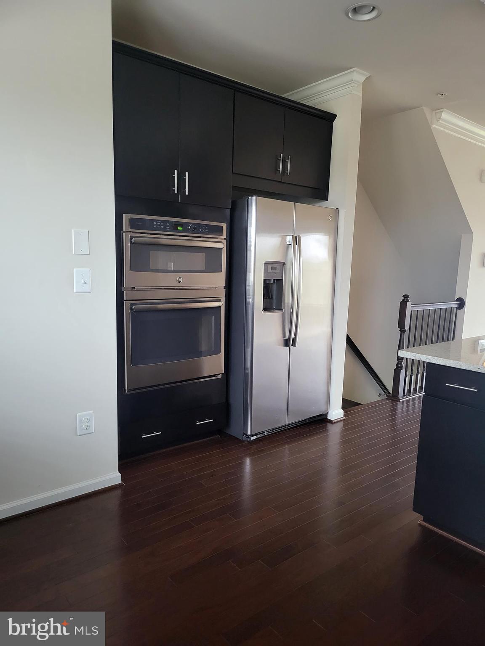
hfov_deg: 56.8
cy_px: 323
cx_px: 242
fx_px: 448
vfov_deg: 71.6
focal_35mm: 24
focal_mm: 5
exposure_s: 1/24
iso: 640
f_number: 1.8
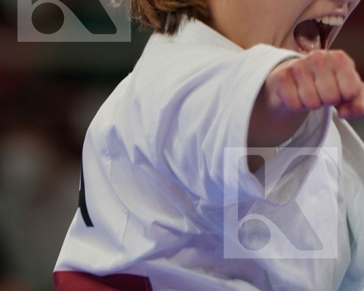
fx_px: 12170
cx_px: 281
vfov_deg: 1.4
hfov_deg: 1.7
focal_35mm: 1130
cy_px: -13
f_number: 5.6
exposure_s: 1/500
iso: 800
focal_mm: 400
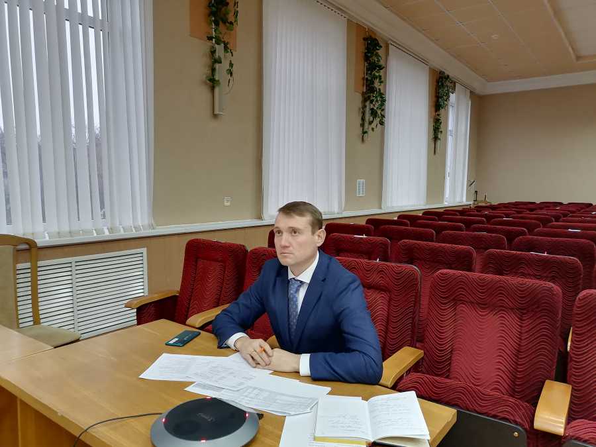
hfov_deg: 65.3
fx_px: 465
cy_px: 224
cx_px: 298
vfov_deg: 51.4
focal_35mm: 27
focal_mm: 5.3
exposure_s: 1/33.3
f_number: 1.8
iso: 200
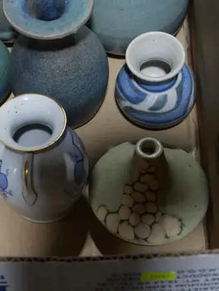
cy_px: 16
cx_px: -28
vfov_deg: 19.0
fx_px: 851
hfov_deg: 14.3
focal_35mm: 101
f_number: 4.7
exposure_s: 1/60
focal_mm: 22
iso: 250
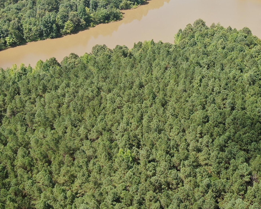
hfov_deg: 37.6
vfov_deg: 29.8
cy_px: 28
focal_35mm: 49
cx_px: 175
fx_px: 378
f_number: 2.8
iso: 100
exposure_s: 1/640
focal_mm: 4.39
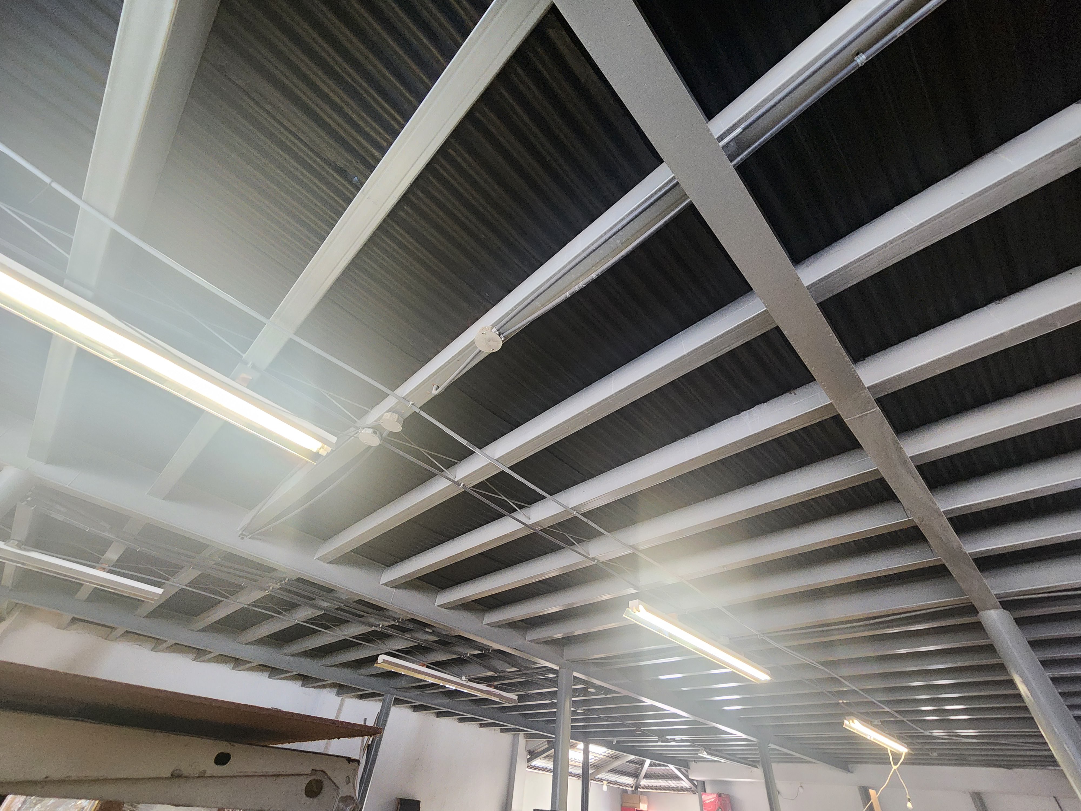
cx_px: 540
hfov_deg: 106.2
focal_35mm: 13
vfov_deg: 89.9
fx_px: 406
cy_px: 406
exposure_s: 1/40
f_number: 2.2
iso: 400
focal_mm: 2.2
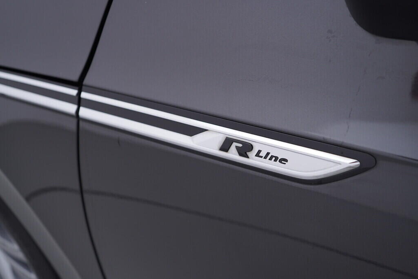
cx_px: 209
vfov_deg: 36.9
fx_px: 418
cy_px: 140
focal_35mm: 36
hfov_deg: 53.1
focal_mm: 24
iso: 125
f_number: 3.5
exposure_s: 1/60
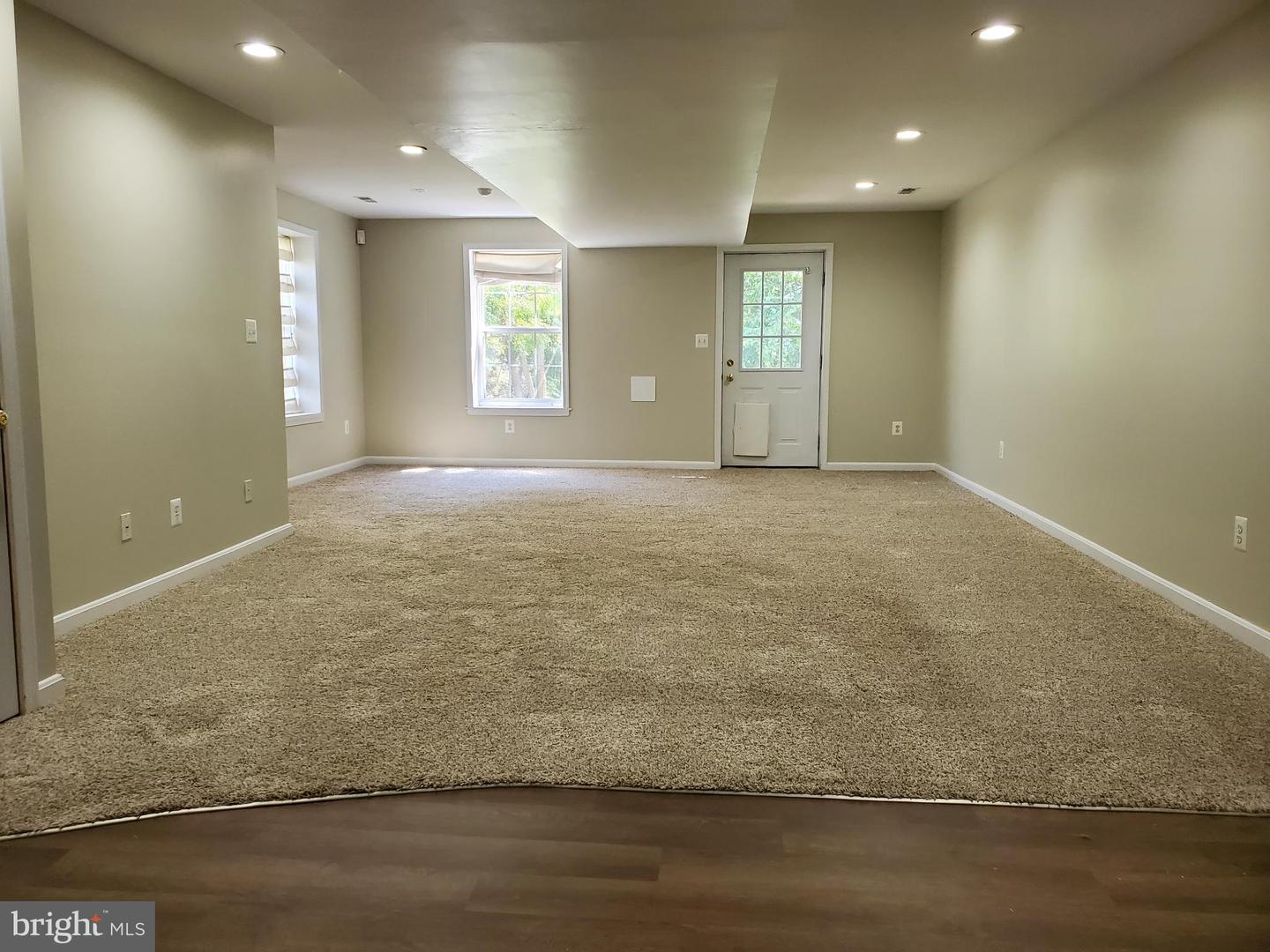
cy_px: 476
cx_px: 635
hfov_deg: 67.3
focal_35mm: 26
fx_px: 954
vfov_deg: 53.1
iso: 200
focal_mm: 4.3
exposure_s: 1/120
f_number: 2.4
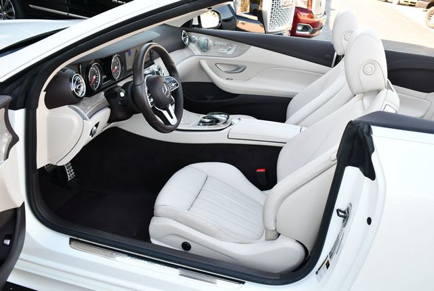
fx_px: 434
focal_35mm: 36
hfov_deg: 53.1
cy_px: 146
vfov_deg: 36.9
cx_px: 217
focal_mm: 18
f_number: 4
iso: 400
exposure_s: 1/250
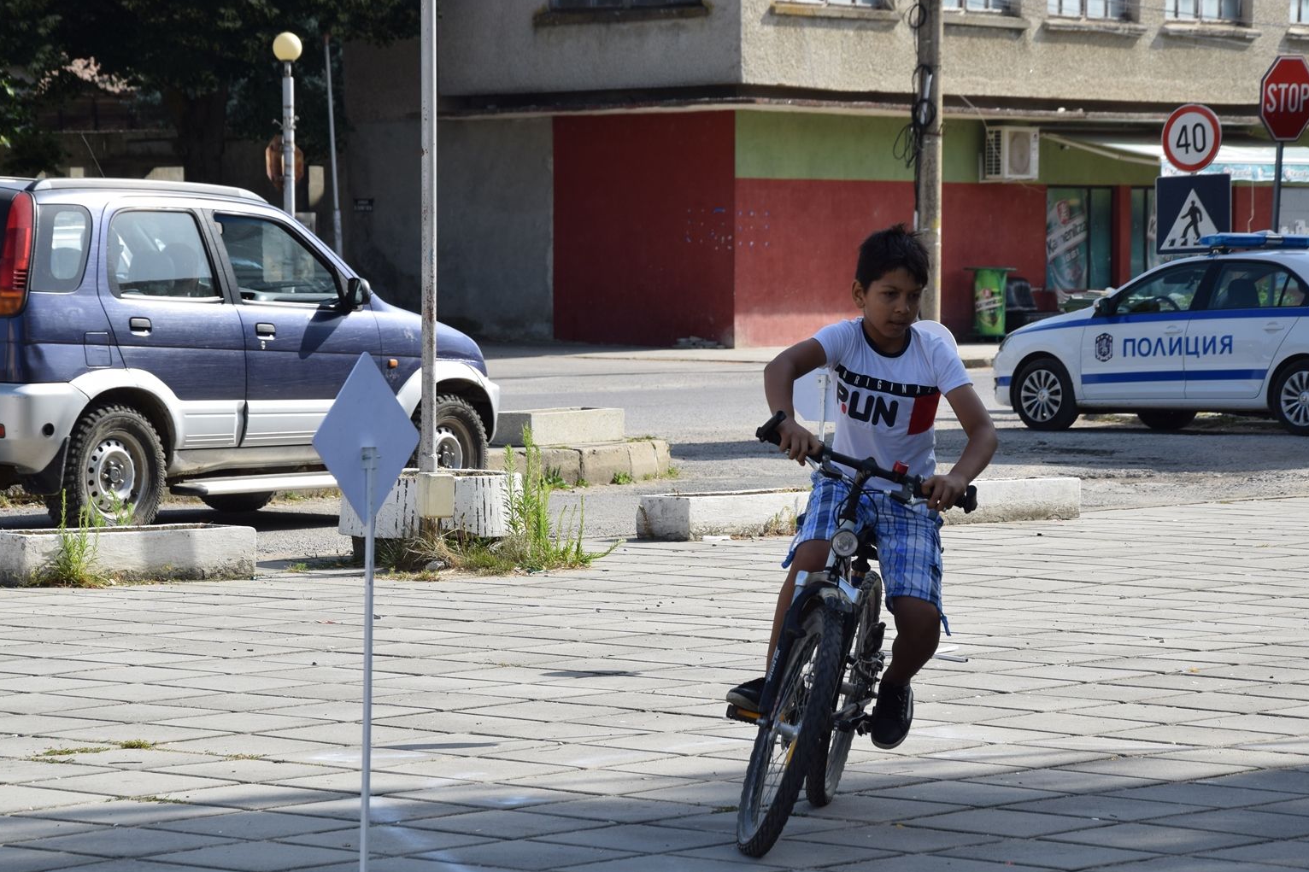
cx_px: 664
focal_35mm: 141
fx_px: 5126
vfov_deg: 9.7
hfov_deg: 14.6
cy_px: 467
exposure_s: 1/320
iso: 200
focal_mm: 80
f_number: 9
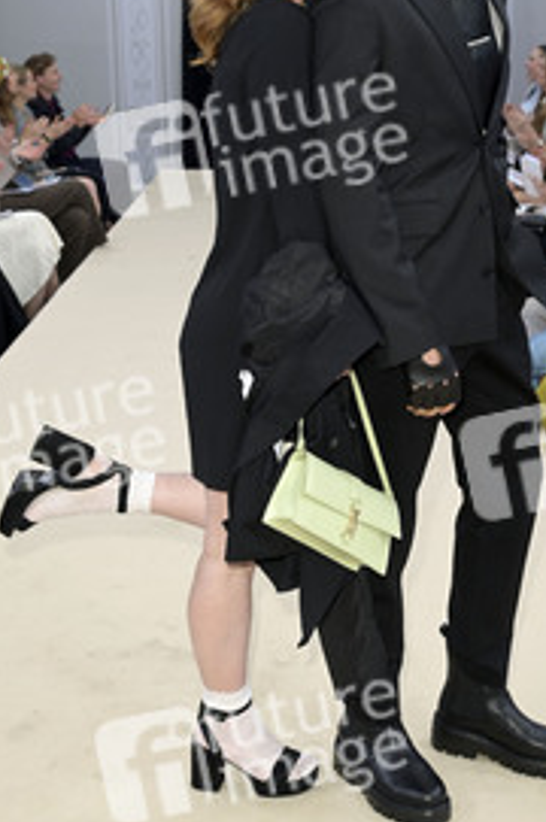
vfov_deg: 29.5
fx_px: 1551
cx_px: 340
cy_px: 297
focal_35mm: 68
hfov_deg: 19.9
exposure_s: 1/250
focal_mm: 46
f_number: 5.6
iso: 500
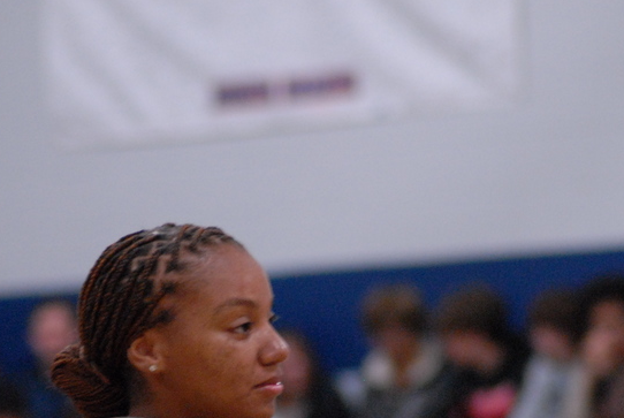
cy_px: 352
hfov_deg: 3.8
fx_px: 9338
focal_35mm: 538
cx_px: 241
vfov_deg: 2.6
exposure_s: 1/40
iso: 1000
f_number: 4.8
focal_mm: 190
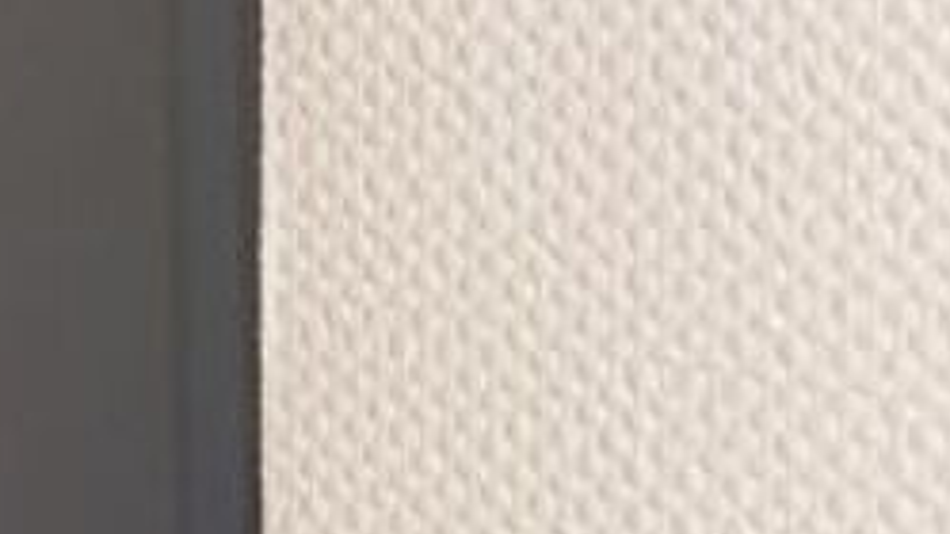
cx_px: -389
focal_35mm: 181
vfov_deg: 6.7
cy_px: 452
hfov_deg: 11.5
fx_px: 4559
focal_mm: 2.92
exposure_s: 1/50
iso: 100
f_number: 1.7
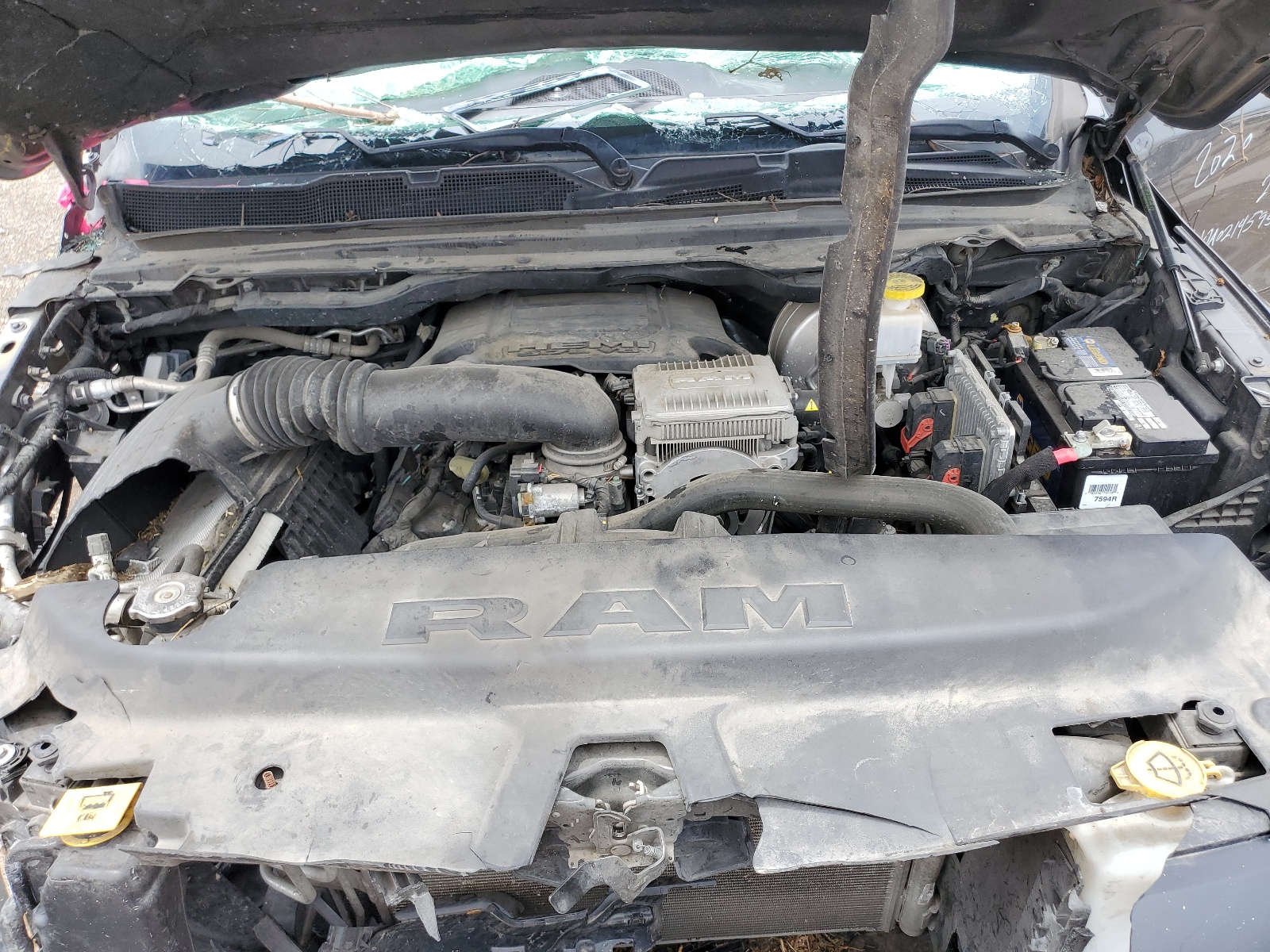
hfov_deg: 67.3
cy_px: 476
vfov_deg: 53.1
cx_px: 635
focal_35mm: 26
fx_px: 954
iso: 50
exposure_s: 1/714
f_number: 1.5
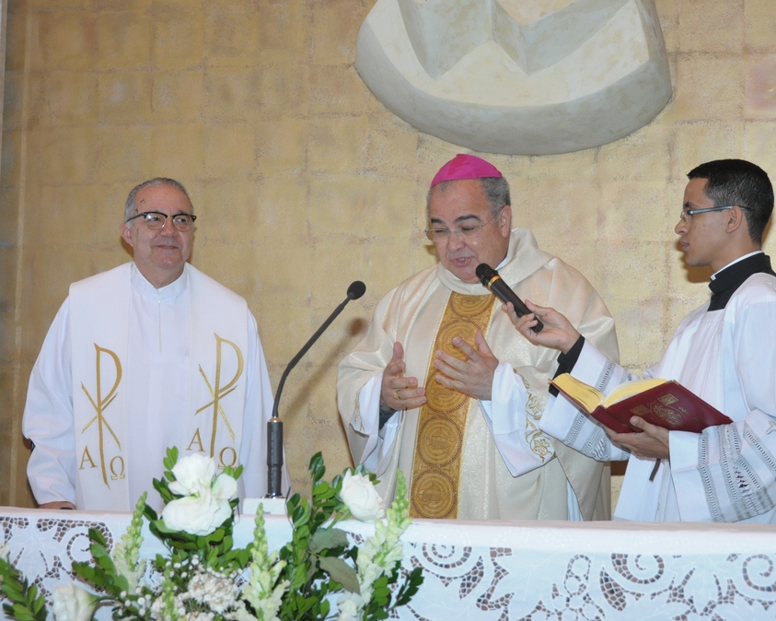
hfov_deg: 23.3
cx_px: 427
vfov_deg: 18.7
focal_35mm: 82
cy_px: 310
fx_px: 1883
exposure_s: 1/60
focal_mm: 48
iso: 1000
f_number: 8
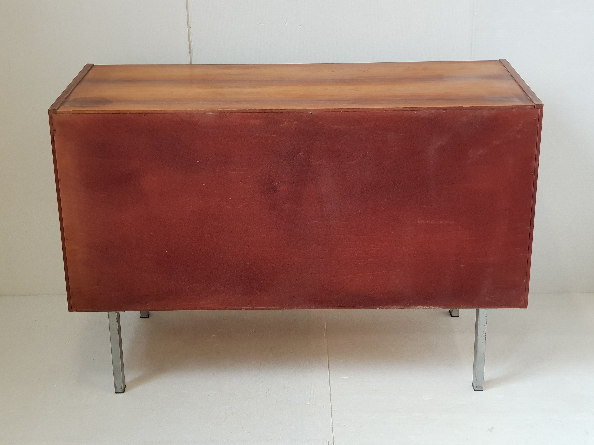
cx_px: 297
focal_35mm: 52
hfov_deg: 36.8
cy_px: 222
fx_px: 892
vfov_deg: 28.0
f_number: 2.4
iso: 80
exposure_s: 1/33
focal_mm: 6
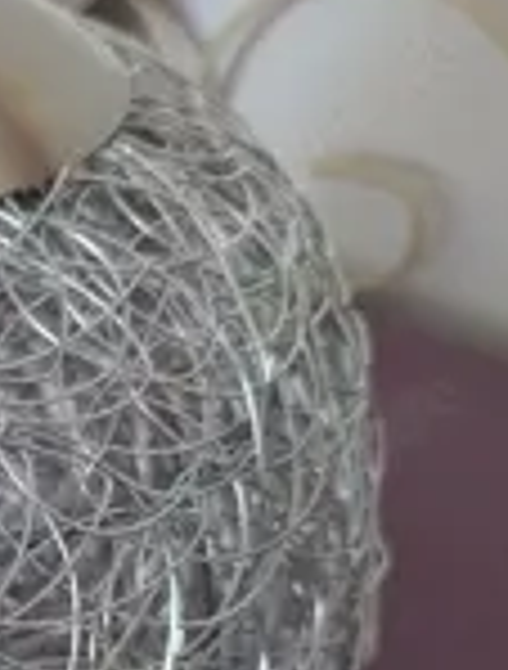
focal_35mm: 64
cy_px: 540
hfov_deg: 21.2
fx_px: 1243
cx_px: -130
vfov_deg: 29.4
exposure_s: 1/325
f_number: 1.85
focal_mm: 6.81
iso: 606
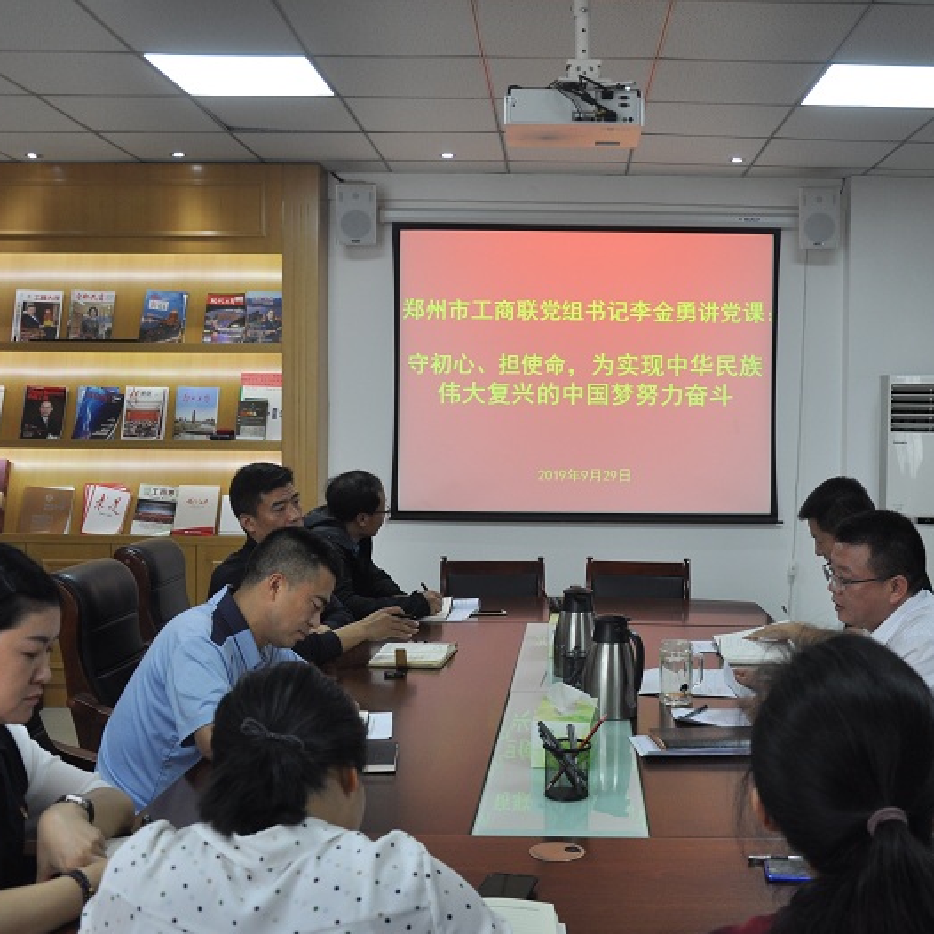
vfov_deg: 41.3
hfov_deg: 41.0
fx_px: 1241
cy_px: 468
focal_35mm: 41
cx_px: 570
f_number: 5
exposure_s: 1/100
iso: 400
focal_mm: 21
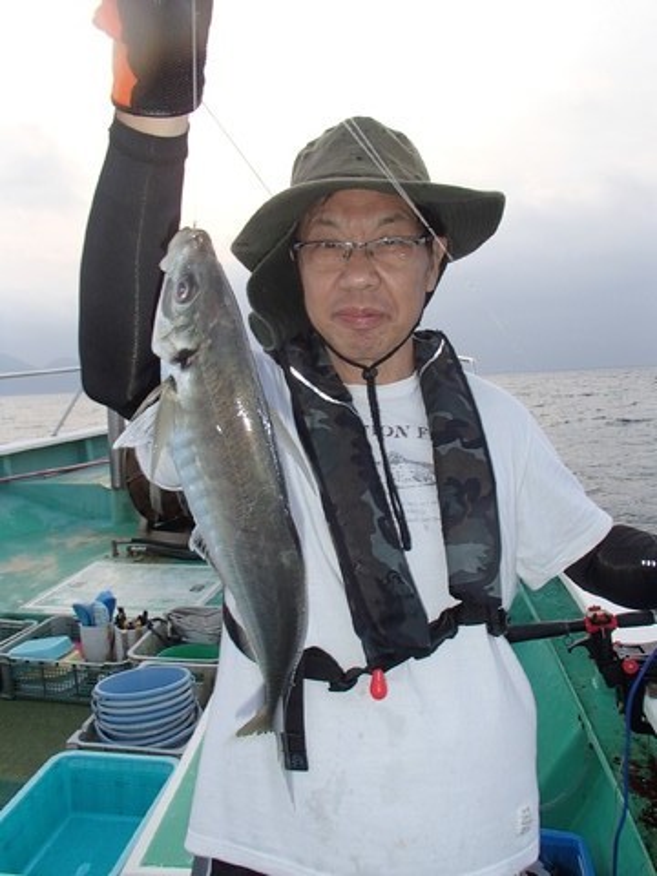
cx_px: 328
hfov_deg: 49.7
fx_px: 709
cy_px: 438
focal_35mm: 28
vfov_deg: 63.4
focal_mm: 5
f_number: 3.9
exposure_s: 1/80
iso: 100
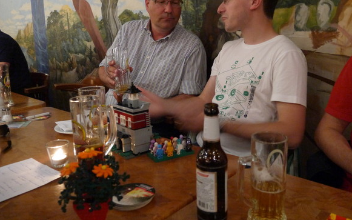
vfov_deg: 36.2
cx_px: 179
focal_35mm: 35
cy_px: 93
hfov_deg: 55.3
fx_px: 336
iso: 1600
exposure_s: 1/8
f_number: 3.9
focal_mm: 16
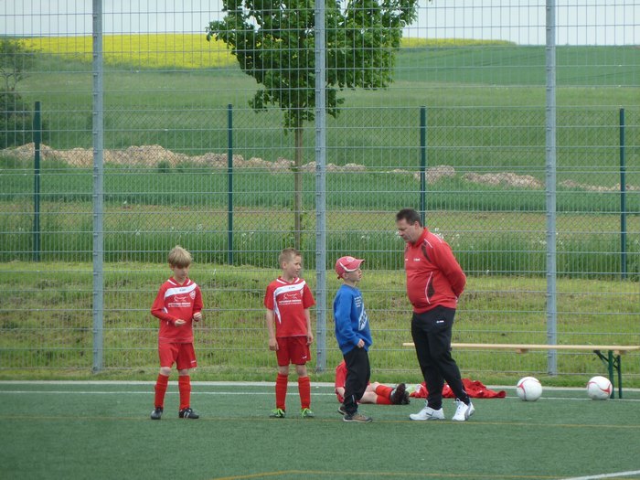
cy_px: 240
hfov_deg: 6.6
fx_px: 5547
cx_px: 320
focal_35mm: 300
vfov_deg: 5.0
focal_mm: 49.2
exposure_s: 1/160
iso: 80
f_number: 4.9
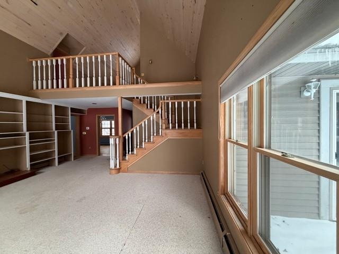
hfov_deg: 102.1
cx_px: 170
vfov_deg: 85.7
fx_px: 137
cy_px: 127
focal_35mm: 14
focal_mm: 2.22
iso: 320
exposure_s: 1/69
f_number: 2.2
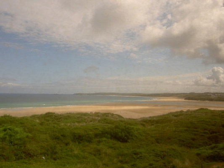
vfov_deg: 41.8
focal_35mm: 34
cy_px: 84
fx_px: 220
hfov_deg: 53.9
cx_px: 112
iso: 50
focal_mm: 5.6
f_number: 4.7
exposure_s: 1/320
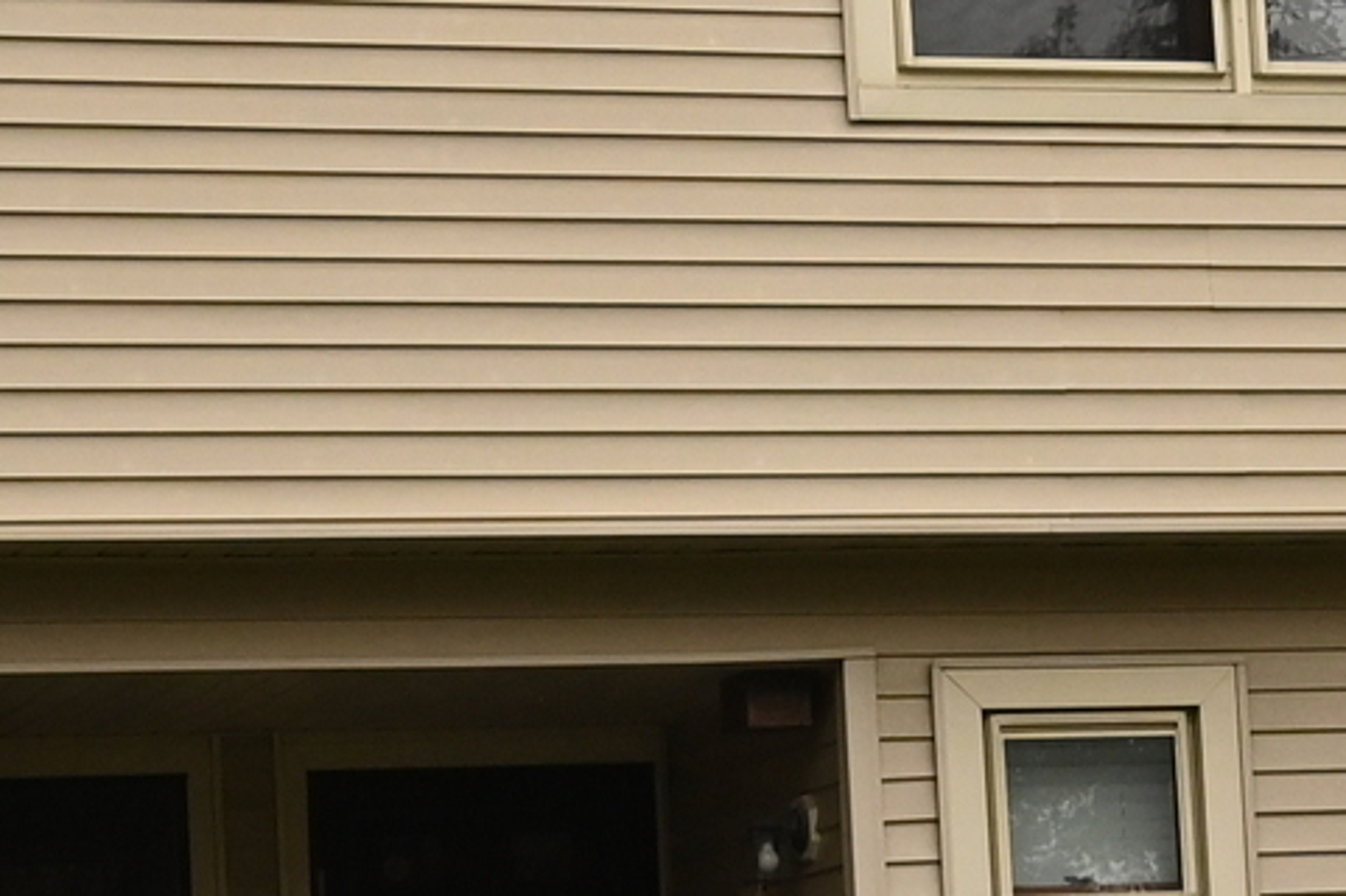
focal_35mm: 137
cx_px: 716
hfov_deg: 15.0
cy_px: 669
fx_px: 5126
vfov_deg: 10.0
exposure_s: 1/5000
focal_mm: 21.5
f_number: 5
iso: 1250
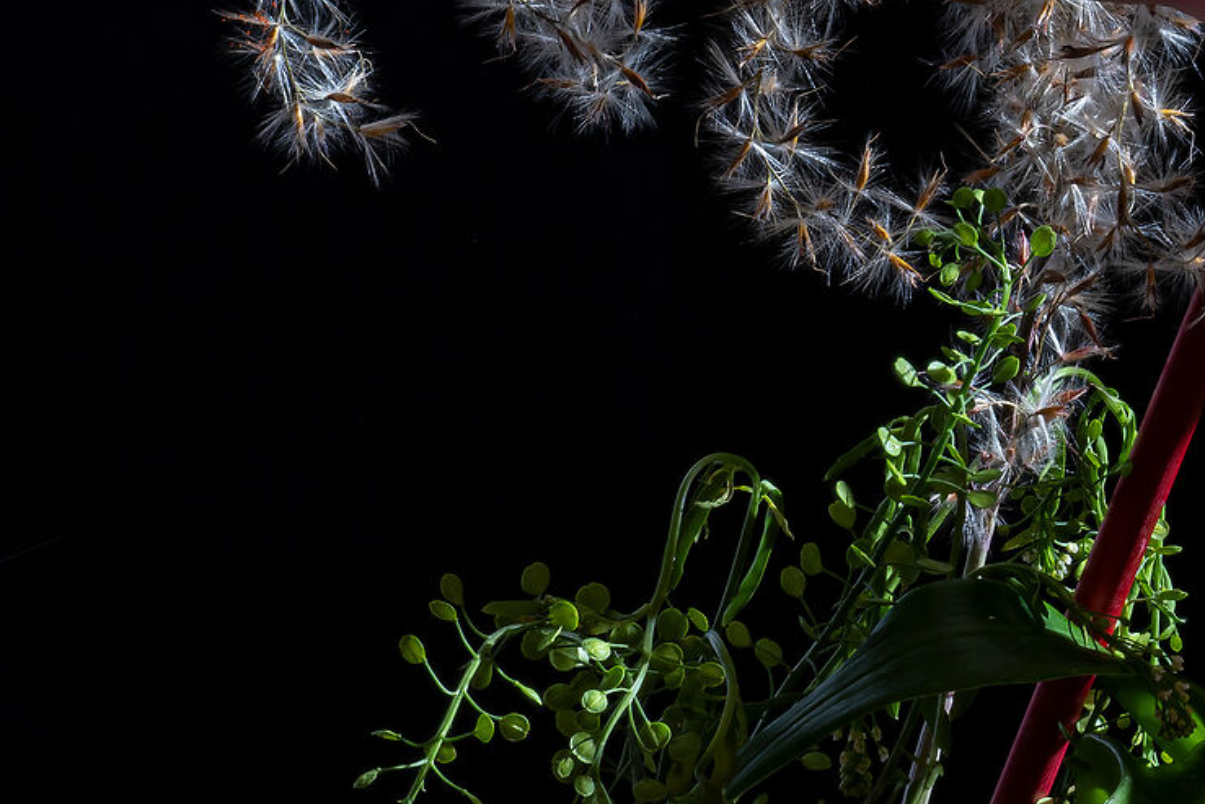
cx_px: 1681
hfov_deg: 6.0
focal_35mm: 341
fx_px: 11416
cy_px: -68
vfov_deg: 4.0
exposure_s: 1/1.25
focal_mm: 105
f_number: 14
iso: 100
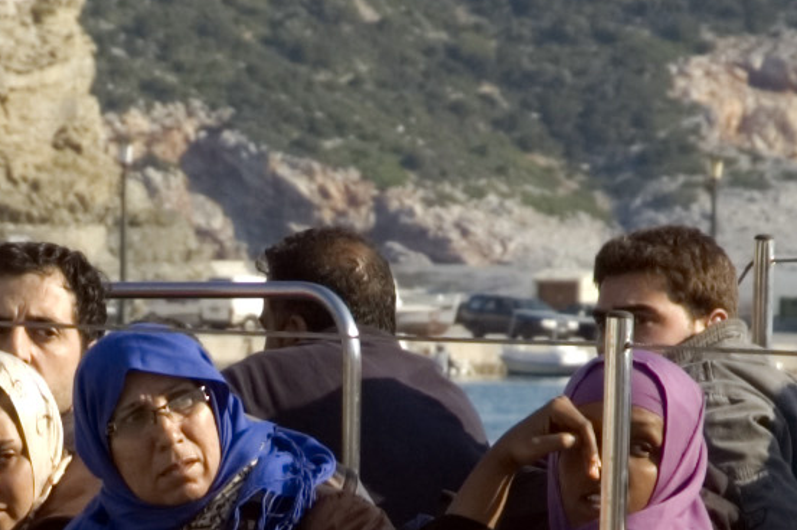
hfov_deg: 3.6
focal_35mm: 571
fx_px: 12633
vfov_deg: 2.4
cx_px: 105
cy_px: 589
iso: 200
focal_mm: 70
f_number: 8
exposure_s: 1/250
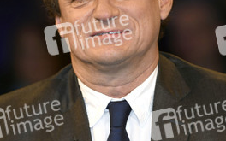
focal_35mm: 309
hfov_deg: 6.8
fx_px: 1903
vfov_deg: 4.3
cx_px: 113
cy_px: 78
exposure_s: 1/400
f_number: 3.5
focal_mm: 200
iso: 800
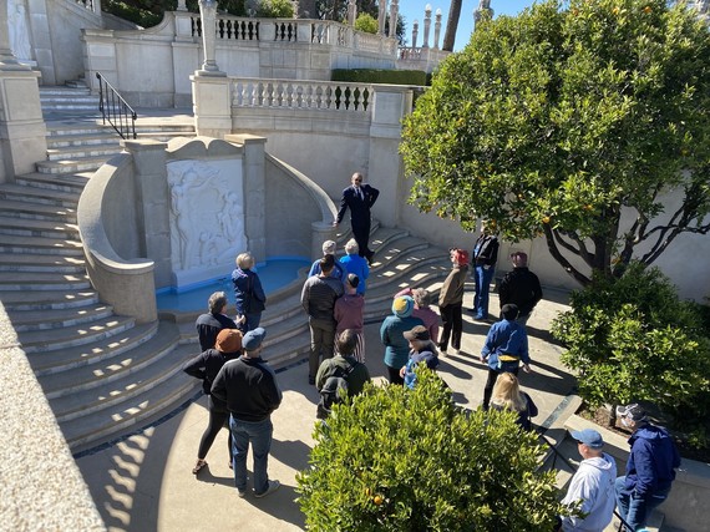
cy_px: 266
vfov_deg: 53.0
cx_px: 355
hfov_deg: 67.3
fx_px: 533
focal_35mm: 26
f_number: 1.8
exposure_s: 1/871
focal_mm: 4.25
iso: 32
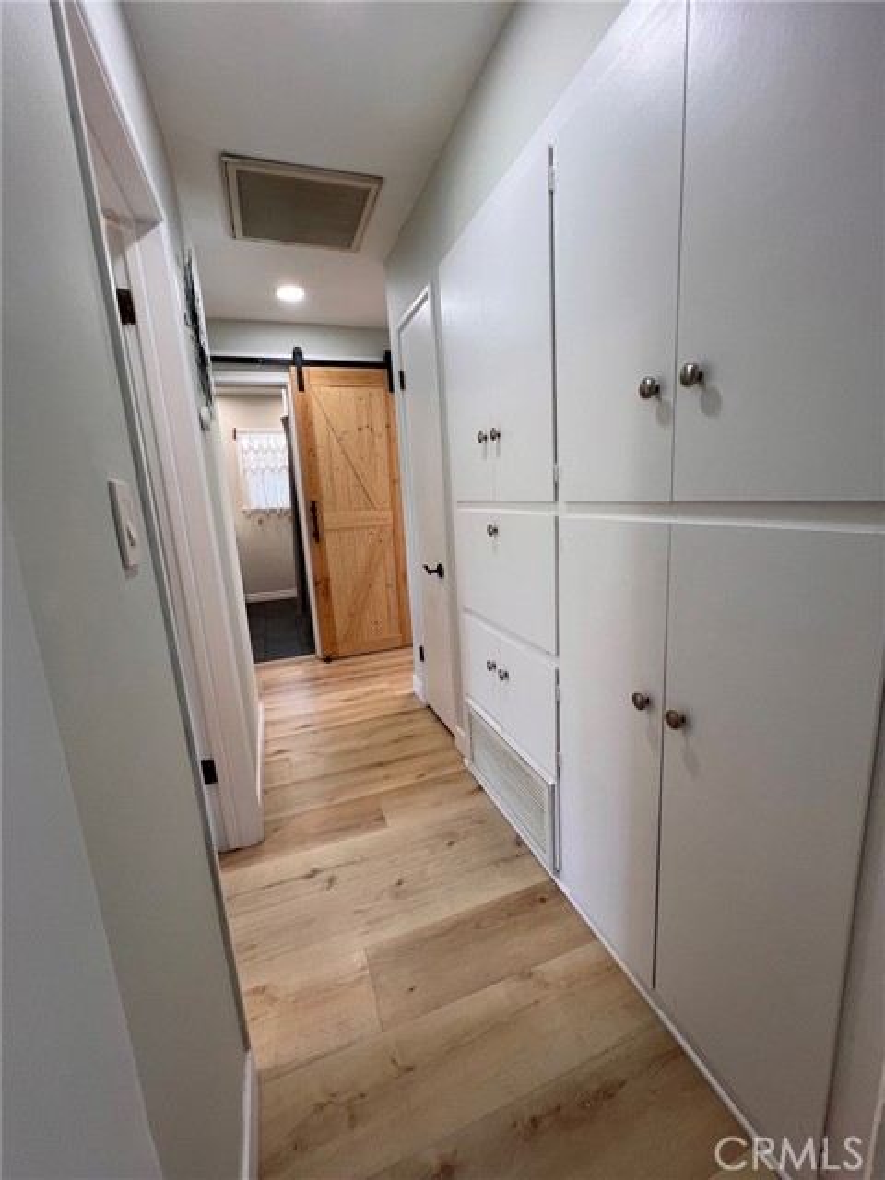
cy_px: 590
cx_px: 442
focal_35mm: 13
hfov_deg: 89.9
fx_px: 443
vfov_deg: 106.2
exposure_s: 1/120
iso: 125
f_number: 1.8
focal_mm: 1.57
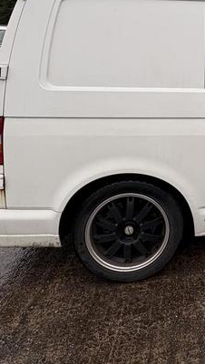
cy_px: 67
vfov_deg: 53.7
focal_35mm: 34
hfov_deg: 29.5
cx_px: 249
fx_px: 329
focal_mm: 2.22
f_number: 2.2
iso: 40
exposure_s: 1/277
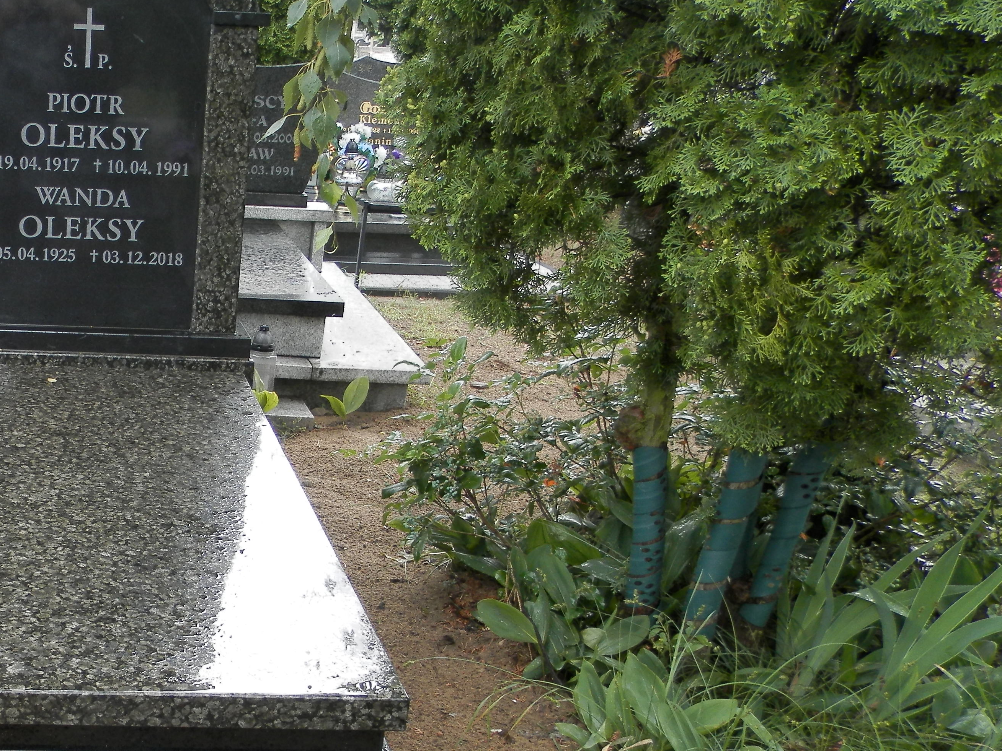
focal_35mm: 44
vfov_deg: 32.6
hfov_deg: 40.1
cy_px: 499
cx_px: 122
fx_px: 1274
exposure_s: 1/60
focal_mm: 4.5
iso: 80
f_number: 3.1
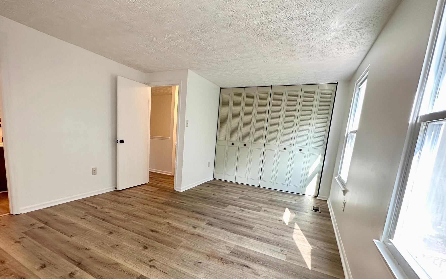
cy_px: 168
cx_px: 201
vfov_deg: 67.3
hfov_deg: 94.1
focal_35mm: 17
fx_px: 207
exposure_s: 1/120
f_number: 2.2
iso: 200
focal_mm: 2.22
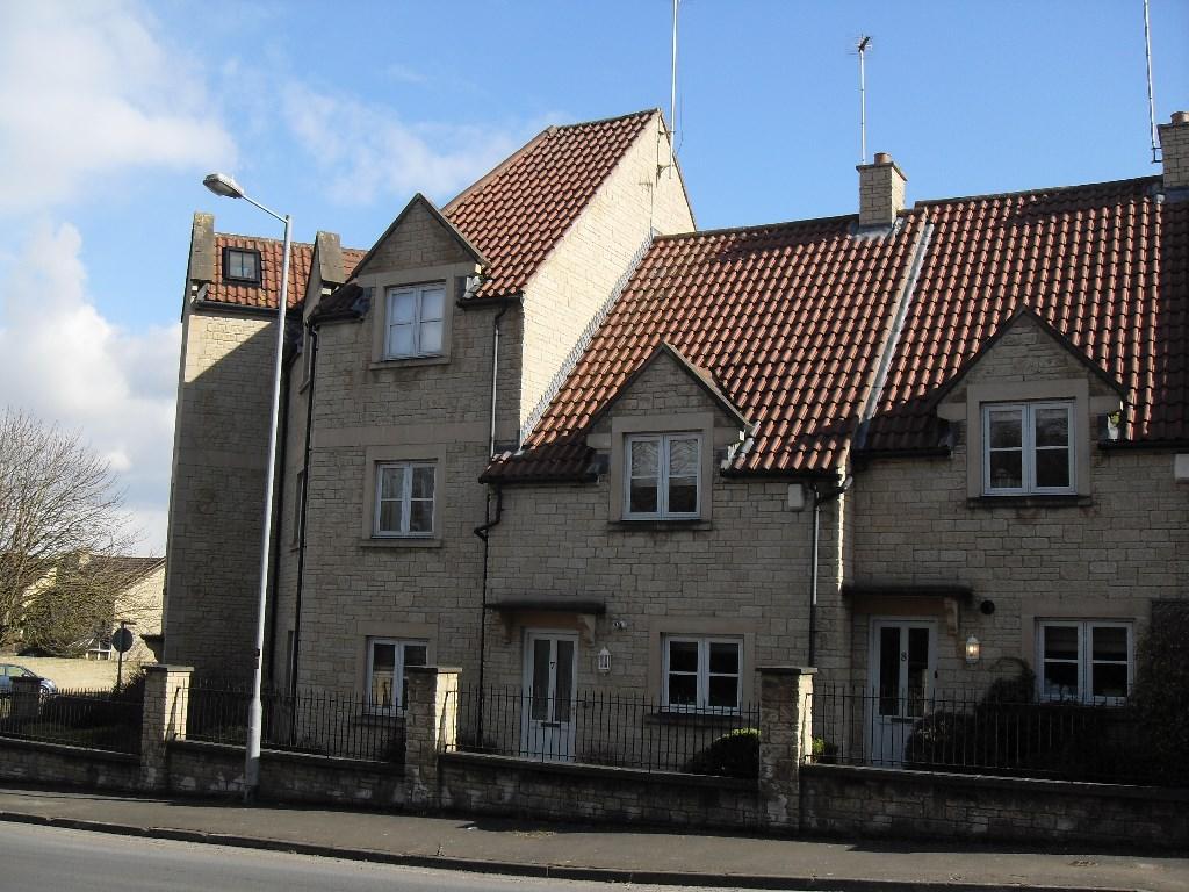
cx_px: 594
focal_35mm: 37
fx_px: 1271
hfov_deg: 50.1
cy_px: 446
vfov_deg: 38.7
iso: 80
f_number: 2.8
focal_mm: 6.3
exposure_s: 1/750
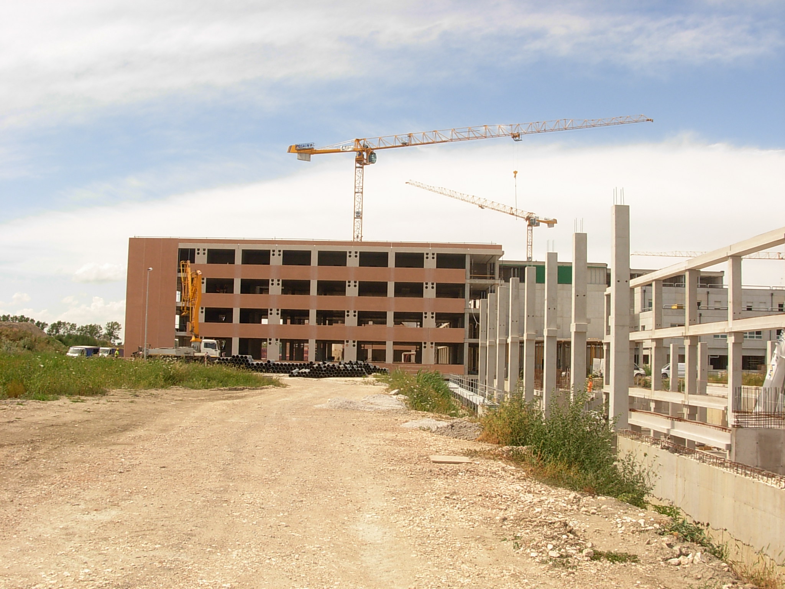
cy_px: 294
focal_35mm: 38
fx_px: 862
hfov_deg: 49.0
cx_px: 392
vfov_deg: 37.7
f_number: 4.9
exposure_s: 1/406
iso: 79
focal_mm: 6.3
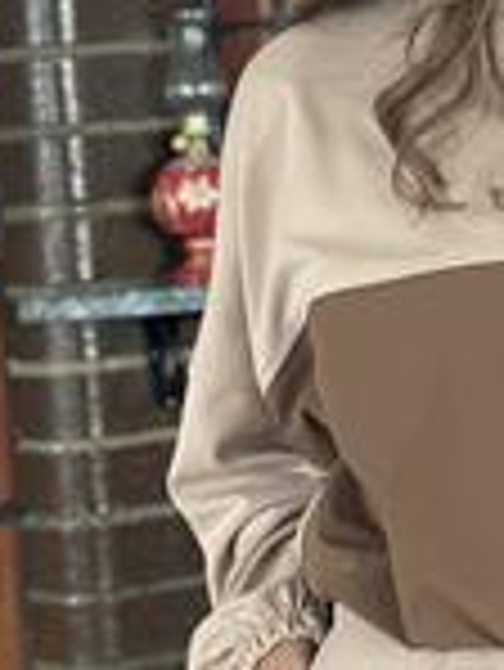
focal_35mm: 163
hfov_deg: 9.0
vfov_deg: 12.1
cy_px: 445
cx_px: 572
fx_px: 3160
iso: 500
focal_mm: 6.86
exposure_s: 1/40
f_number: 1.78
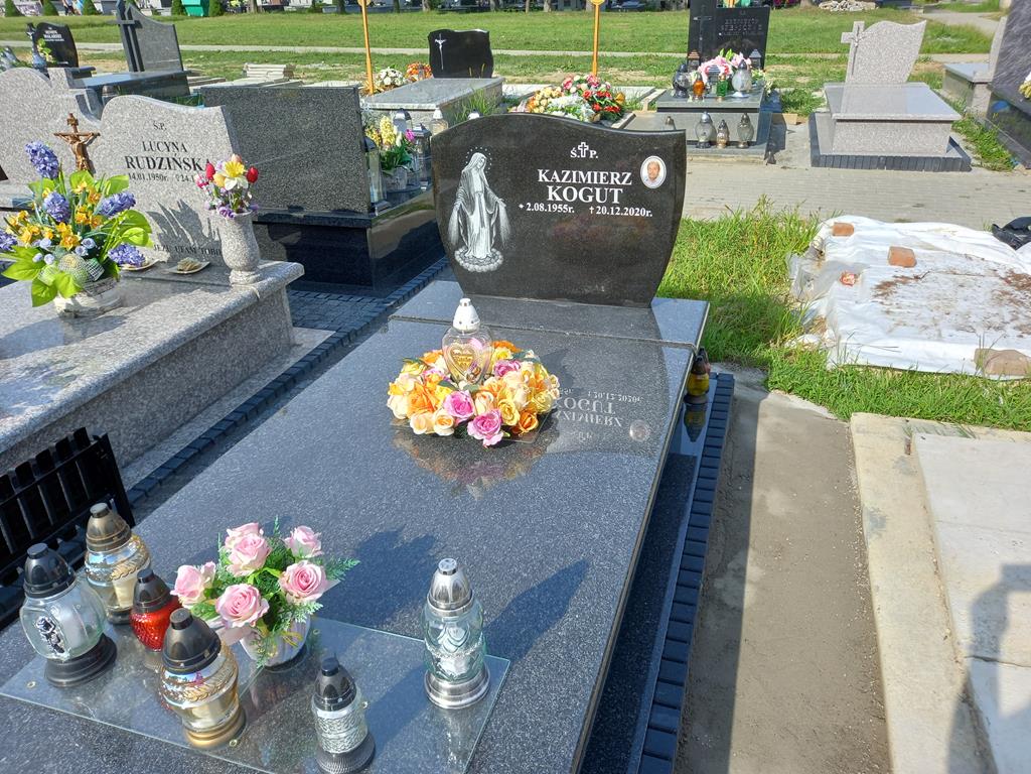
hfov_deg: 69.4
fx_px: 745
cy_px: 387
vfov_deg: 54.9
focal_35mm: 25
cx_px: 516
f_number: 2
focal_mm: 4.6
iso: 25
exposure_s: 1/492
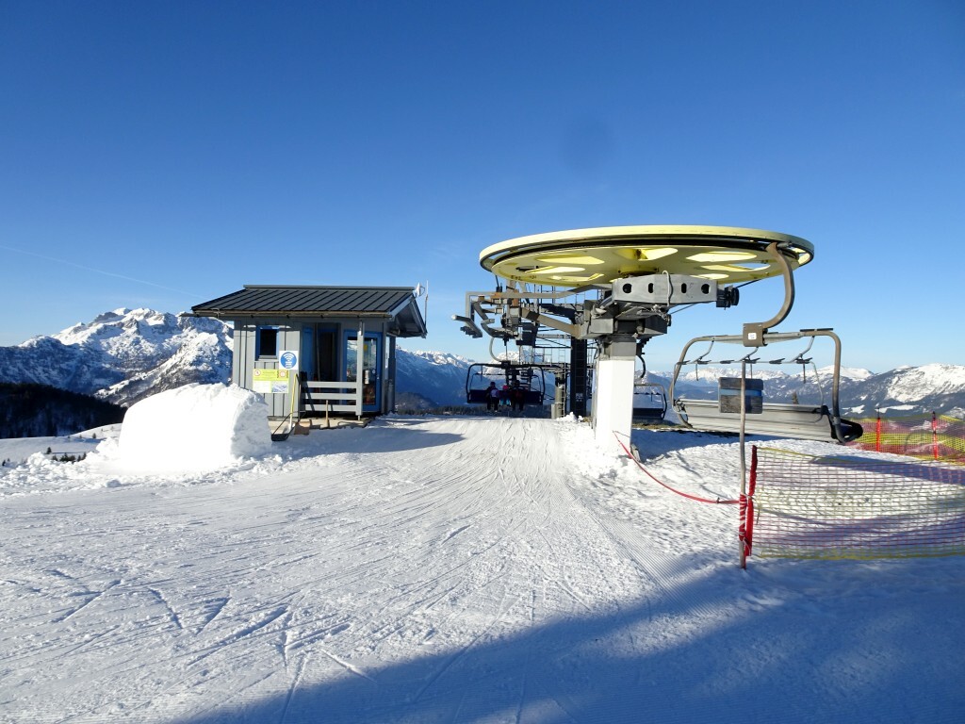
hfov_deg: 71.6
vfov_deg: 56.8
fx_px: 669
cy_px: 362
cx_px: 482
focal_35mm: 24
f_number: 3.5
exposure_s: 1/800
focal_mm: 4.1
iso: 80
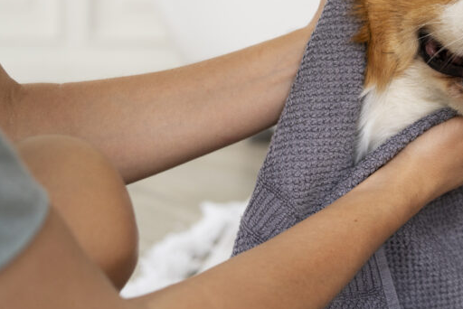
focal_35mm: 70
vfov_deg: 19.1
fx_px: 901
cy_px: 30
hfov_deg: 27.7
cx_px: 419
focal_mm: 35
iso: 320
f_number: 3.2
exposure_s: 1/200
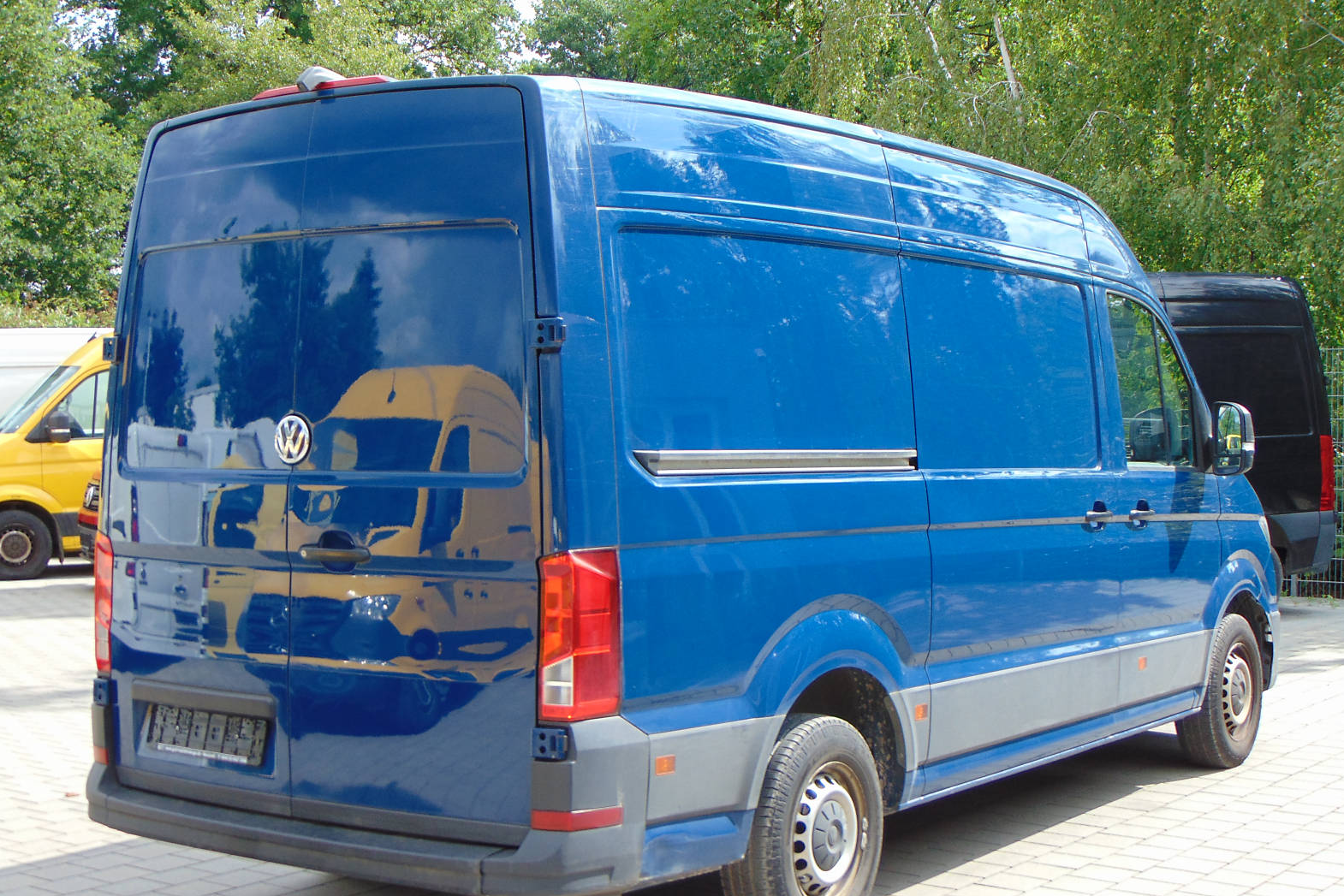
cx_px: 677
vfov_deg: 25.5
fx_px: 1979
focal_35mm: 53
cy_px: 493
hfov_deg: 37.5
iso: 80
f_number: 9
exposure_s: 1/320
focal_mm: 9
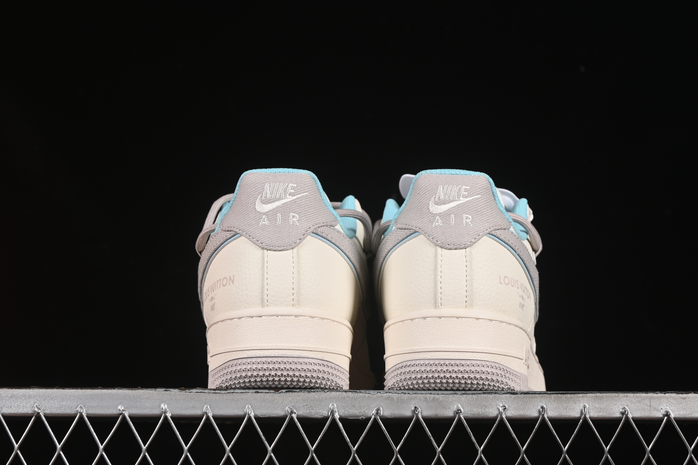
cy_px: 230
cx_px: 378
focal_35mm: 82
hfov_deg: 24.8
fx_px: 1590
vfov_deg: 16.7
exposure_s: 1/80
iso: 160
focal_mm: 50
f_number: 8
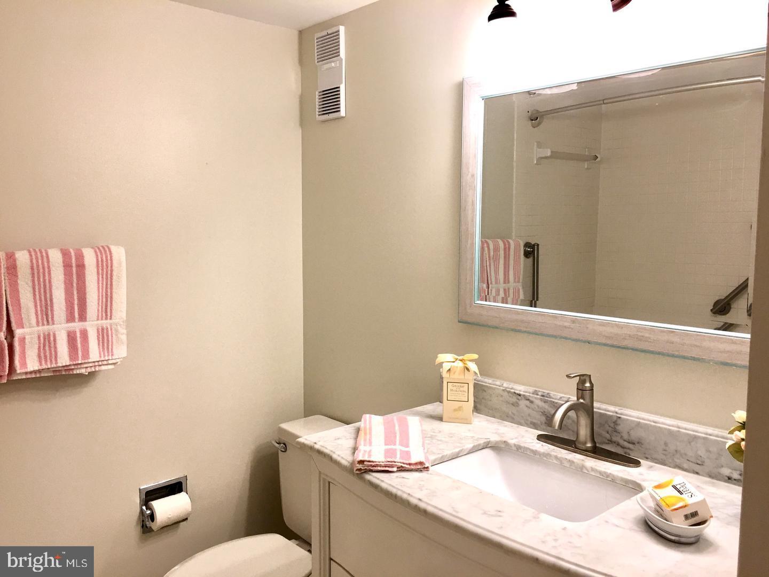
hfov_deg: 61.7
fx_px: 644
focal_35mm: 29
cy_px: 288
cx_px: 384
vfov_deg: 48.2
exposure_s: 1/30
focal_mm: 4.15
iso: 25
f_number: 2.2
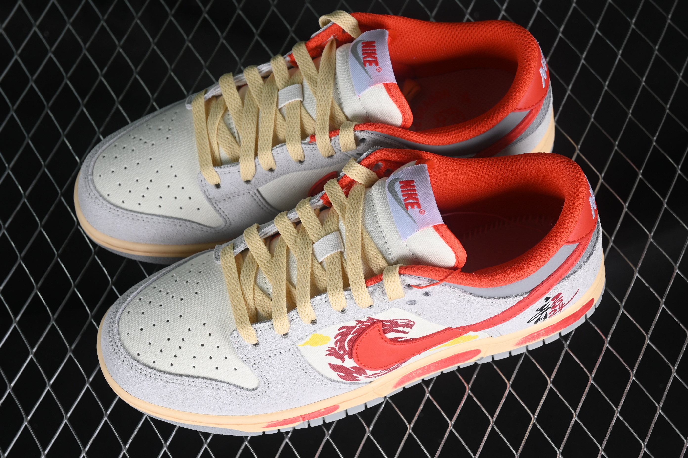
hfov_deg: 27.0
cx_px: 344
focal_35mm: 75
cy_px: 229
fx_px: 1433
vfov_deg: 18.2
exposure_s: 1/80
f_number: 7.1
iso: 160
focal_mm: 50
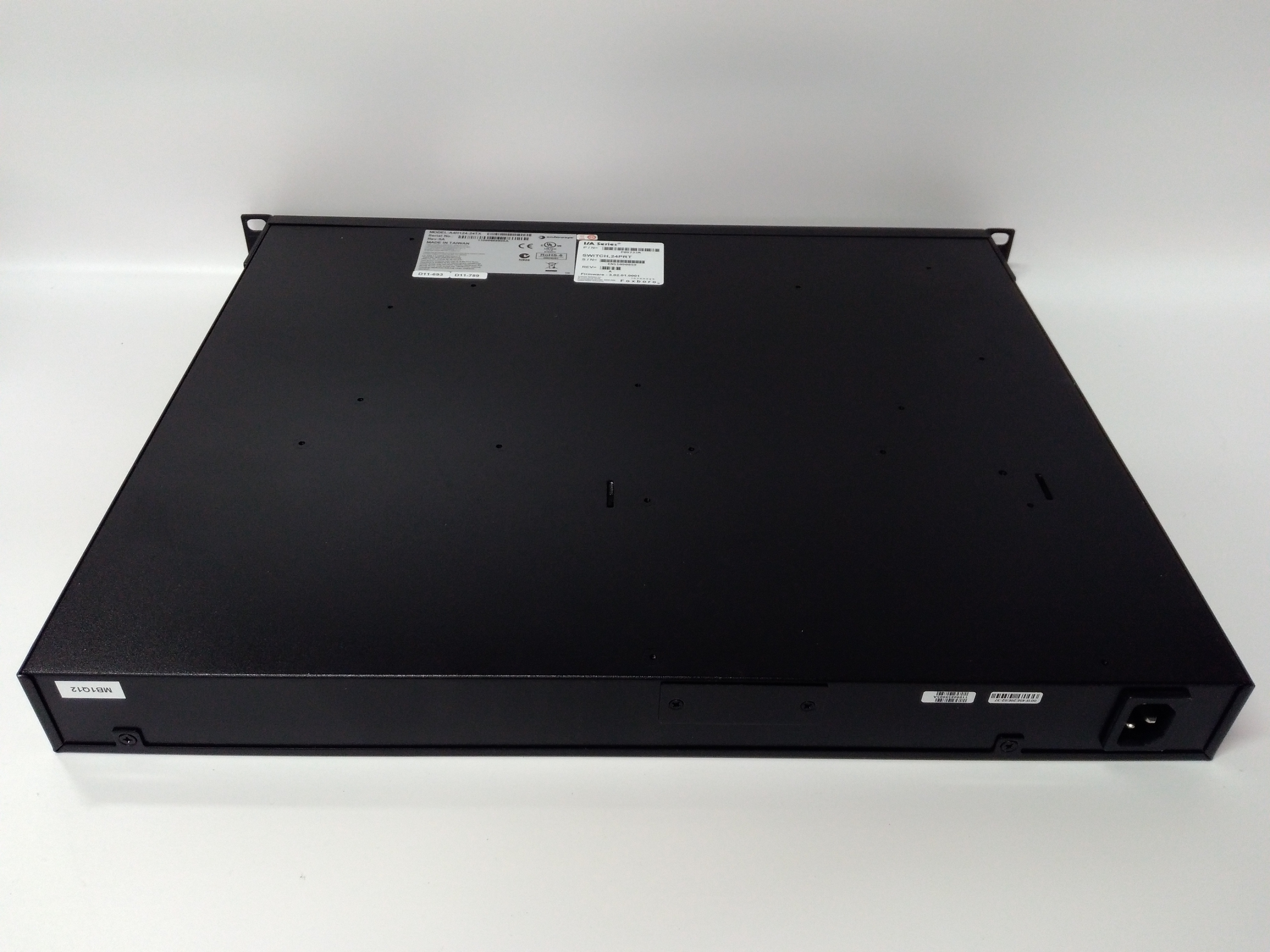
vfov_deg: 51.4
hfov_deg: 65.3
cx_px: 635
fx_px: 991
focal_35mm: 27
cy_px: 476
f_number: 2
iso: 253
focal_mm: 3.79
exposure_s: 1/33
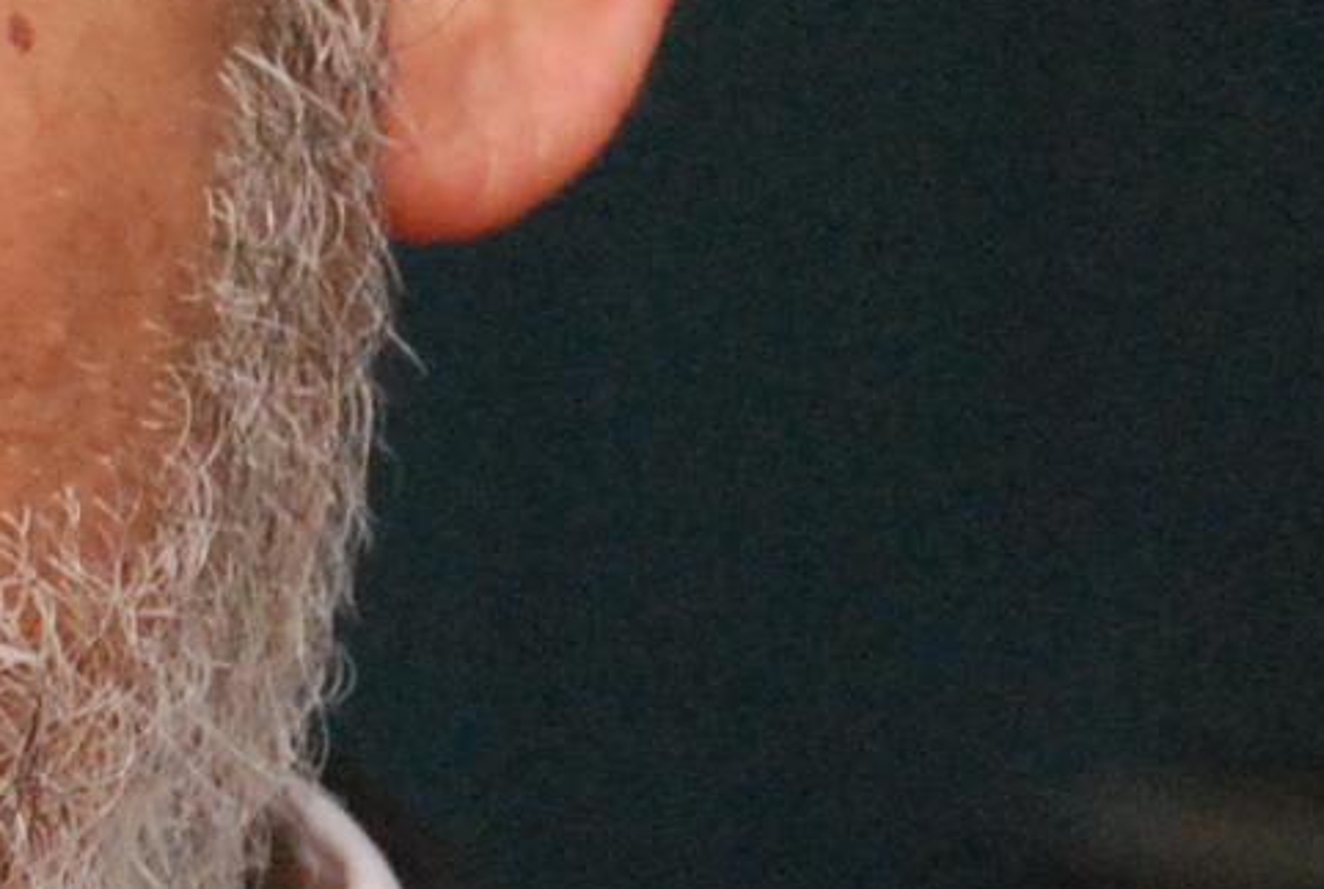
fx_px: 26611
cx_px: -1307
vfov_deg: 1.9
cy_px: 388
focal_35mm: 722
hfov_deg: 2.8
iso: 1600
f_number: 5.6
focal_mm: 80
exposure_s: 1/160
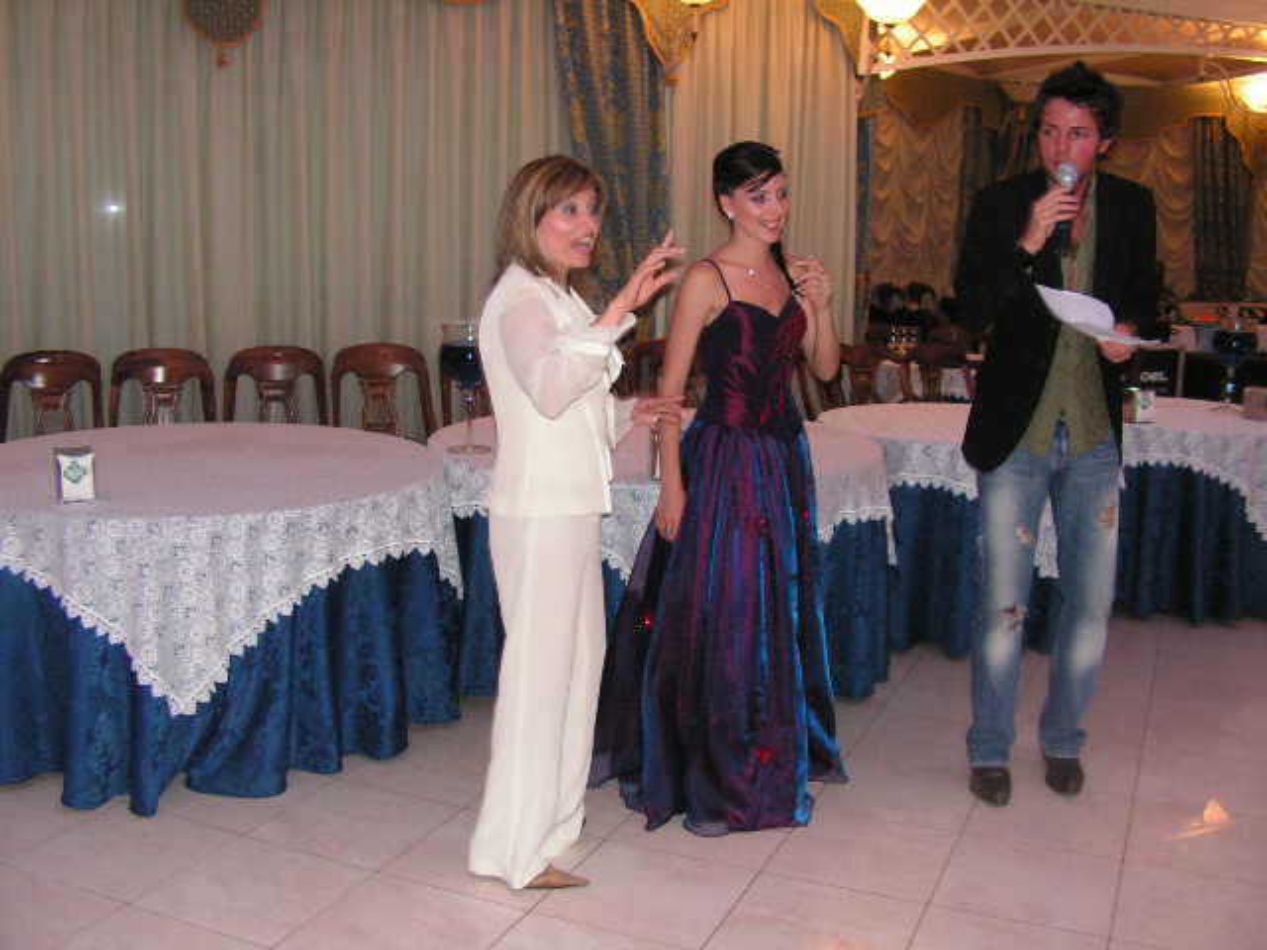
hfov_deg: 51.4
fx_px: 1318
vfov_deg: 39.7
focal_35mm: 36
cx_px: 634
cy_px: 475
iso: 200
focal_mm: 6
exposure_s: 1/40
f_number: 3.2
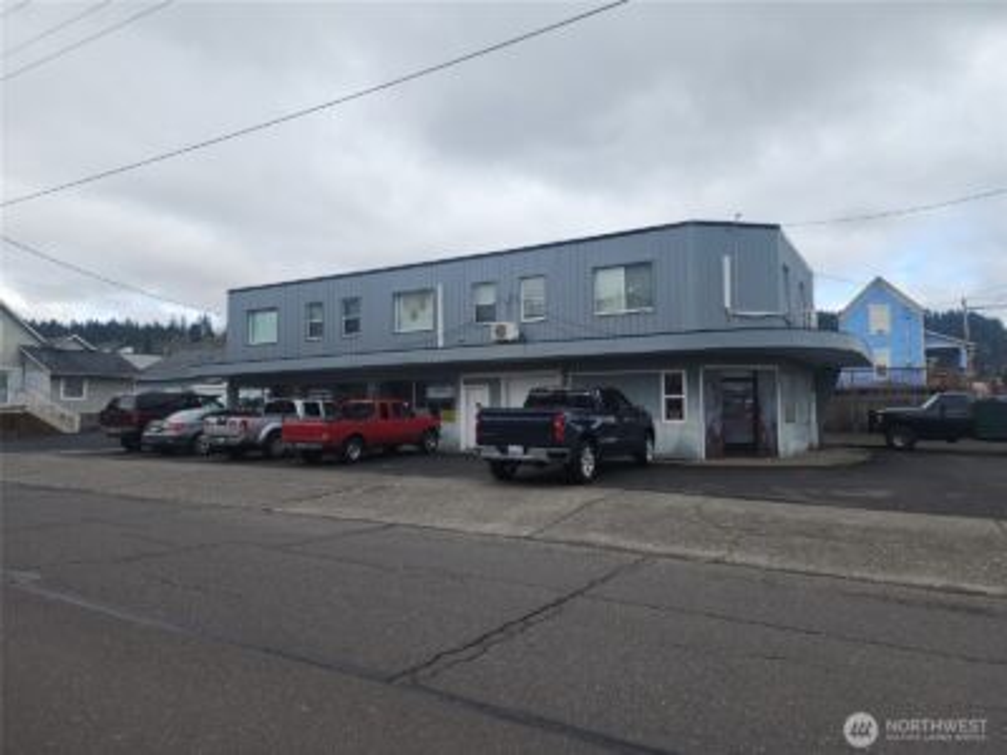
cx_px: 504
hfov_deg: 73.9
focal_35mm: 23
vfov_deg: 58.9
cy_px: 378
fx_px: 669
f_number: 1.8
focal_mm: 6.4
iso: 12
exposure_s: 1/475
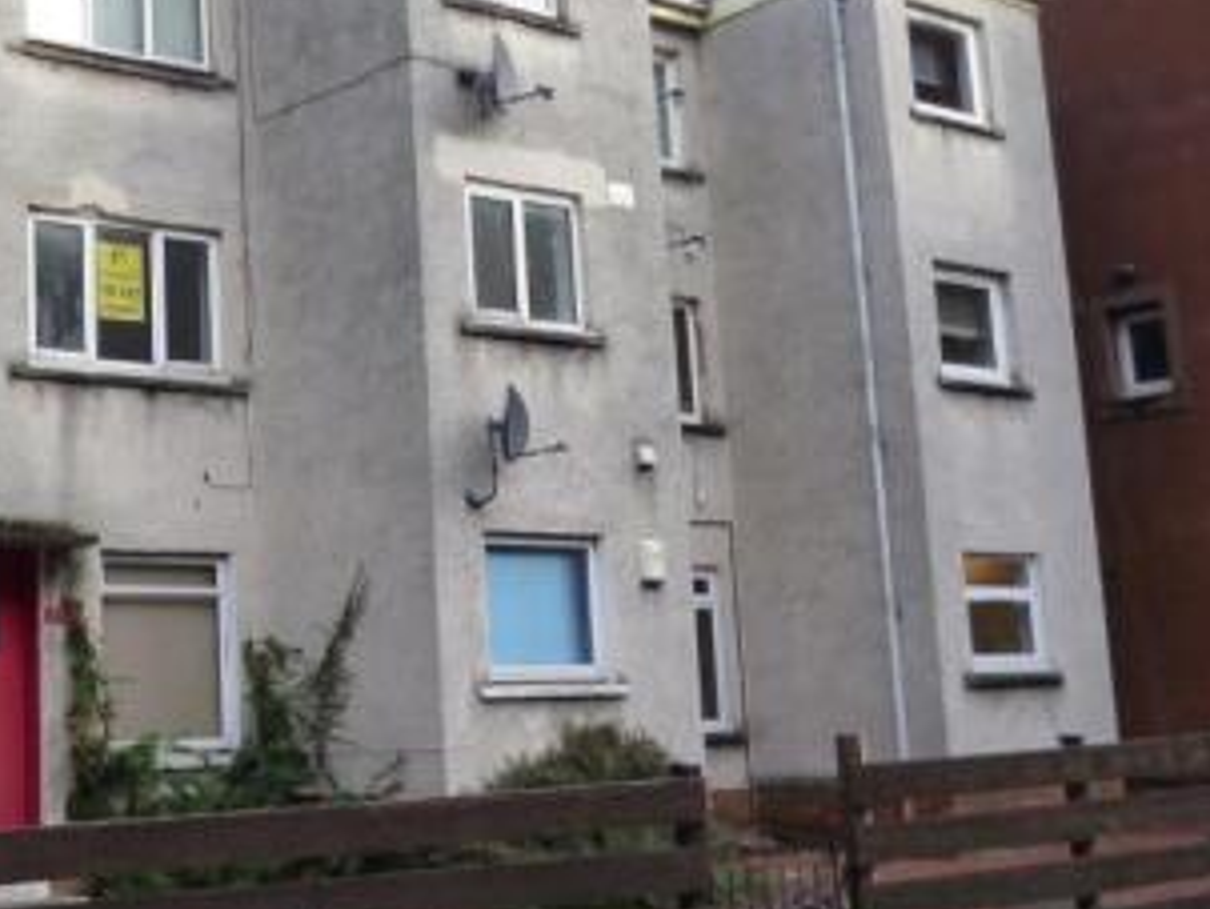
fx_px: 1889
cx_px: 218
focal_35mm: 54
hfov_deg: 34.3
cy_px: 338
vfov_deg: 27.0
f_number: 3.1
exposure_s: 1/200
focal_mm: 5
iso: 160
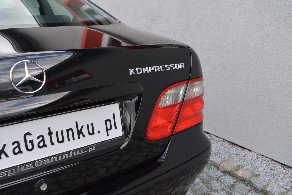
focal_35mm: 36
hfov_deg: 53.8
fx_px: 288
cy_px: 99
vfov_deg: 37.3
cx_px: 149
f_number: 5.6
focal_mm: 23
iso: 360
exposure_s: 1/125
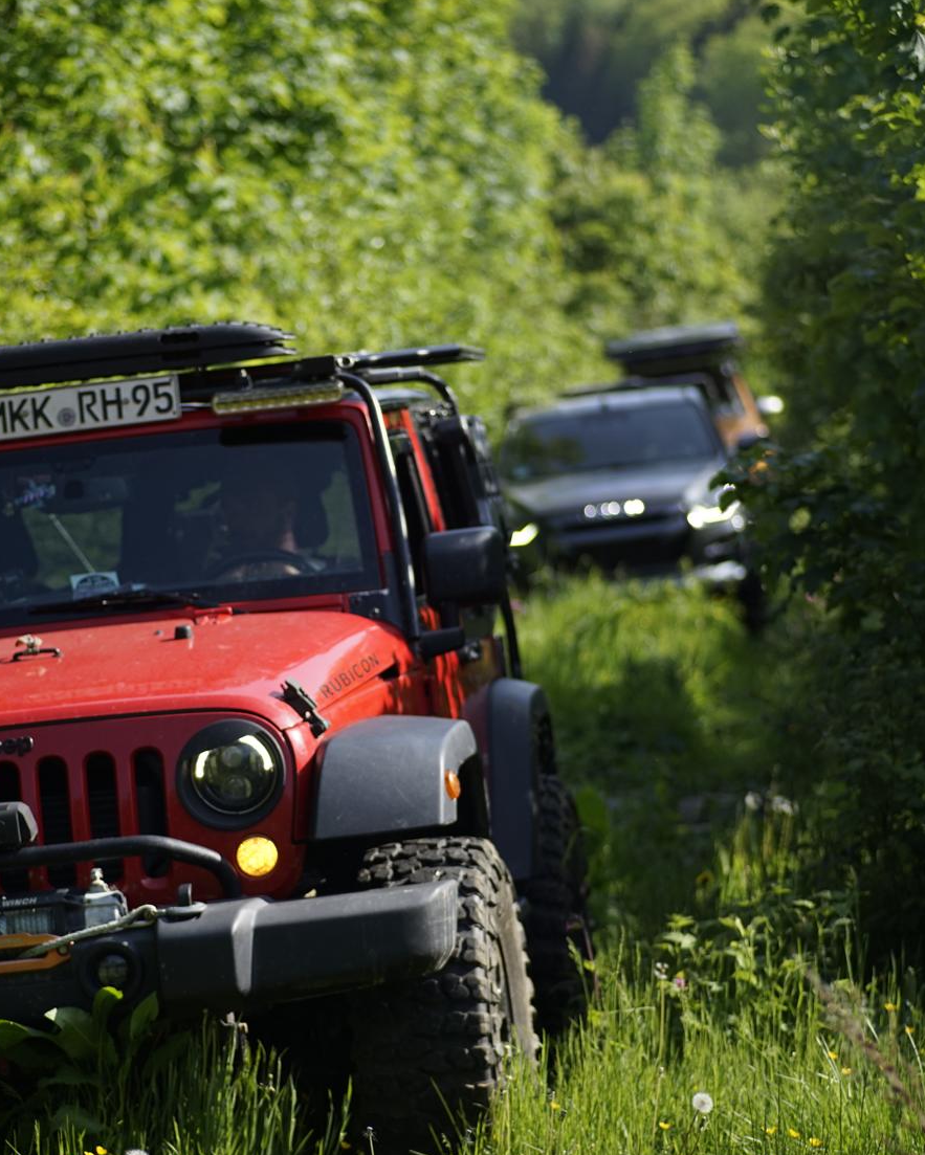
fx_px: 5234
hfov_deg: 10.1
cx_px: 345
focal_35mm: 153
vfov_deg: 12.6
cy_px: 622
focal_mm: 100
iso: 200
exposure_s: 1/2000
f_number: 2.8
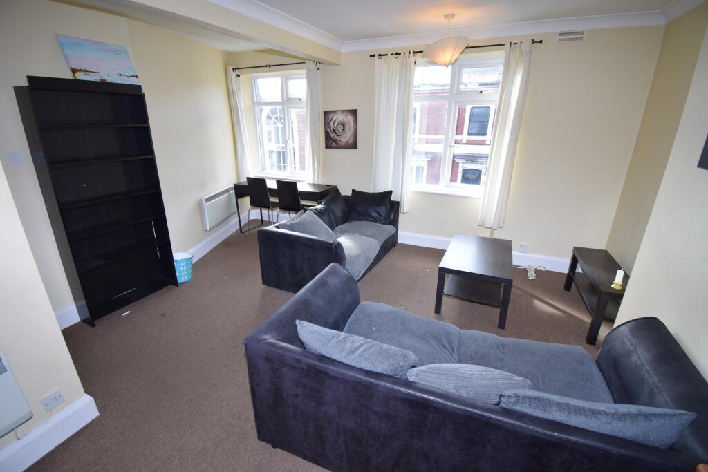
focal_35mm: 15
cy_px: 236
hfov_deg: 100.4
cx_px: 354
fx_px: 295
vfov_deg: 77.3
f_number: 5
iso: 400
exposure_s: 1/100
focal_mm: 10
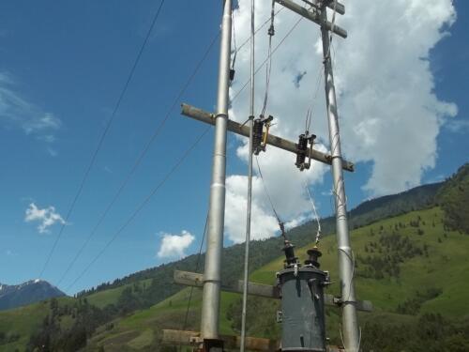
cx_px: 234
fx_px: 434
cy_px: 176
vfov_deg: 44.2
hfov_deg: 56.8
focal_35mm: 32
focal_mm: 5.7
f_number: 5.5
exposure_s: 1/640
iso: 80
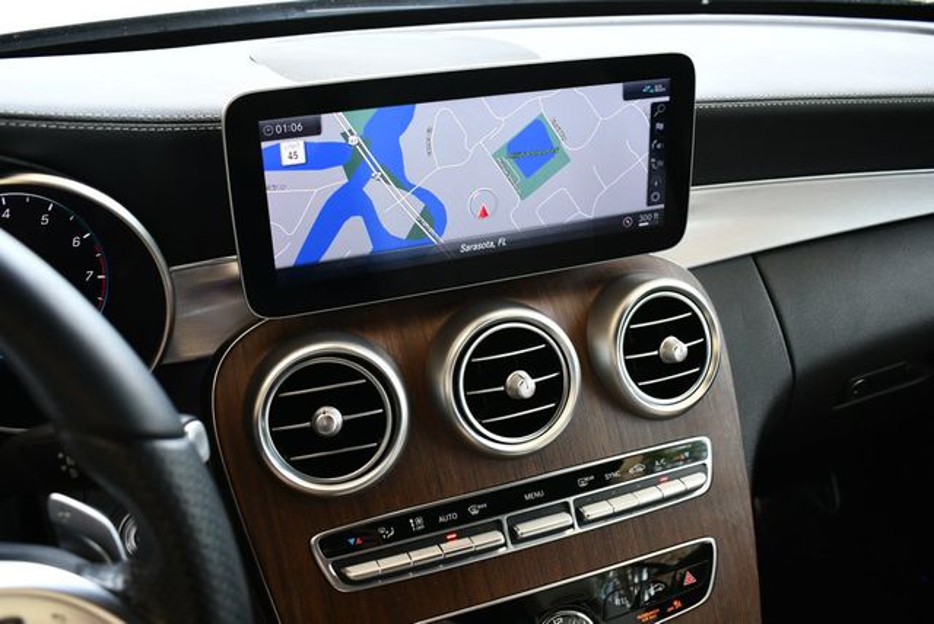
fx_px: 935
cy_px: 312
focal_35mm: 36
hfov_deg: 53.1
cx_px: 467
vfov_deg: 36.9
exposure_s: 1/250
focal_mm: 18
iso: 560
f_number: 3.5
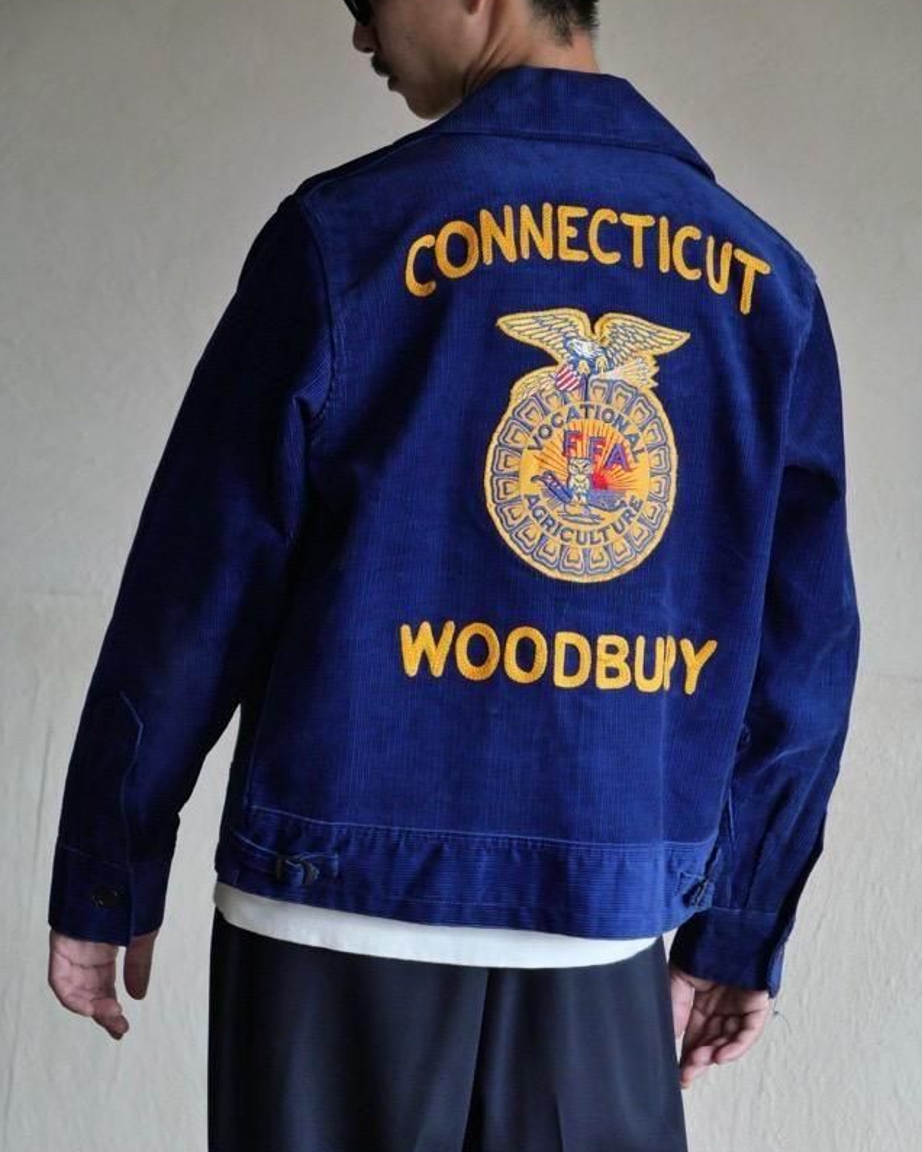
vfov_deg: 17.6
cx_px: 462
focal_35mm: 109
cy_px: 598
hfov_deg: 14.1
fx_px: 3718
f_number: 4
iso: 2000
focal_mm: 52
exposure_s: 1/125
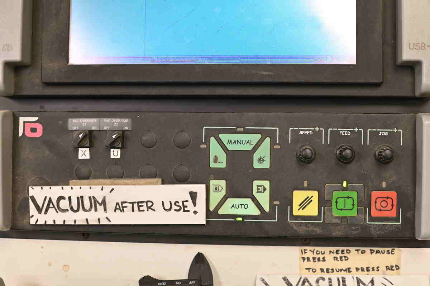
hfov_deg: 39.6
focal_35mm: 50
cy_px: 143
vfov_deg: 26.9
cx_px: 215
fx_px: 597
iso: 1000
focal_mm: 50
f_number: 2.8
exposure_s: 1/125
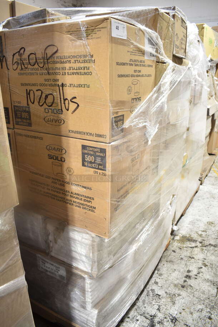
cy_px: 164
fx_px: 245
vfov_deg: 67.3
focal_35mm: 27
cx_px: 109
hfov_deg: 48.0
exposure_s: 1/30
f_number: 3.5
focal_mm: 18
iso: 560
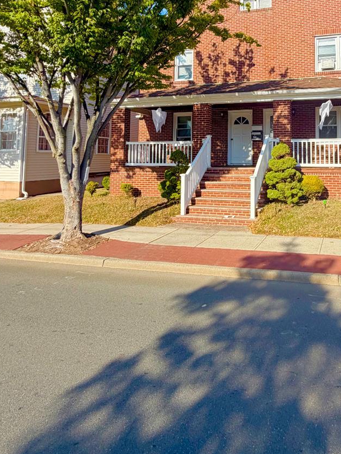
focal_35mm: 25
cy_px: 136
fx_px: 328
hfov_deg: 52.1
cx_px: 262
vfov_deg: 66.6
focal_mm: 2.22
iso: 32
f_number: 2.2
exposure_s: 1/770
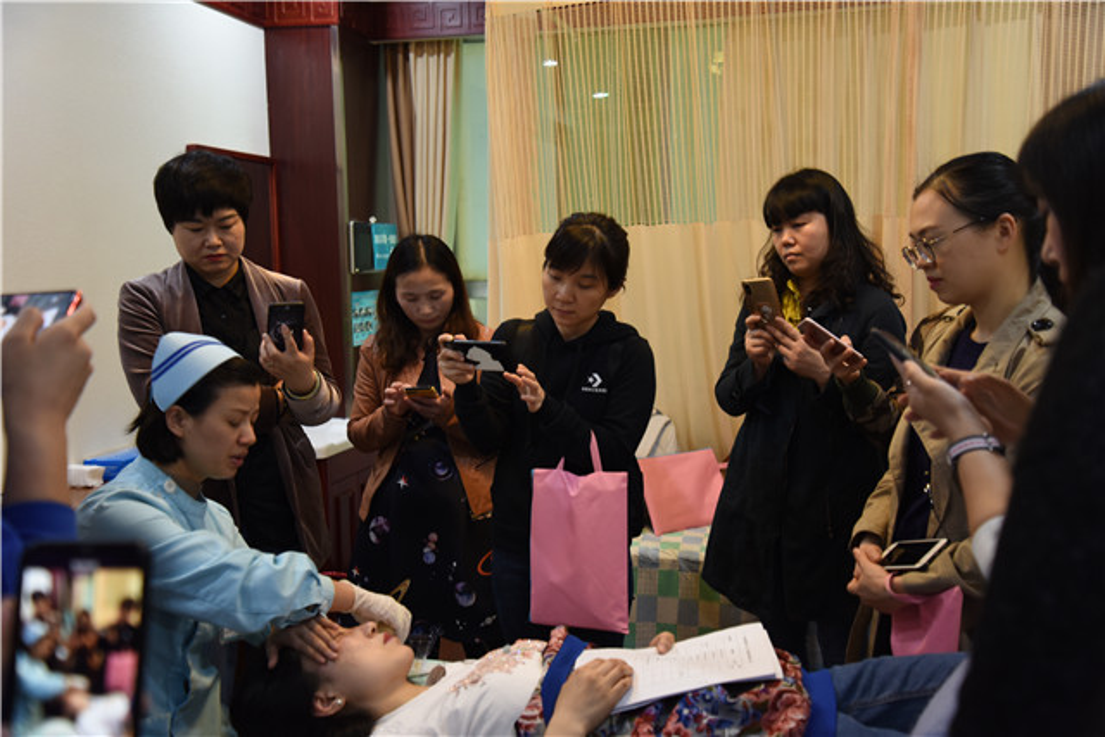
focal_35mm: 38
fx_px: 1167
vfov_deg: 35.1
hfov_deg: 50.7
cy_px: 368
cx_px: 552
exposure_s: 1/60
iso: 1000
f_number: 4.2
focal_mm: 38
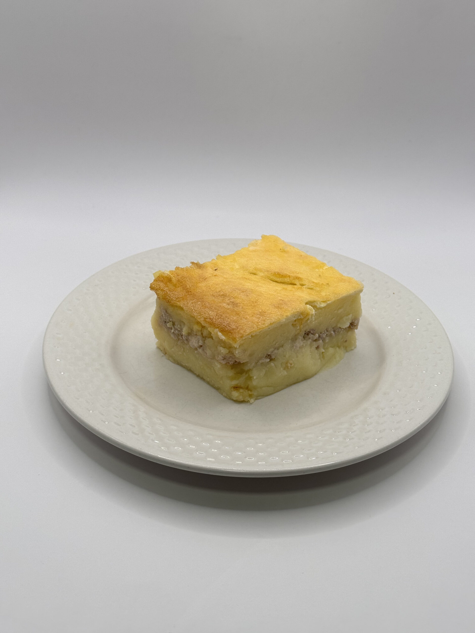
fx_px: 878
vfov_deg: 39.7
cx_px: 238
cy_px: 316
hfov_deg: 30.3
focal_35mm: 48
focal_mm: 6.76
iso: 64
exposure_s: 1/488
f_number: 1.78
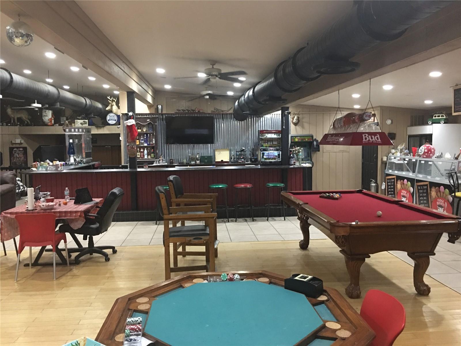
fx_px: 386
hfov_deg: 61.7
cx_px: 230
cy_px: 173
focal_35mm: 29
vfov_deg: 48.2
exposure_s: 1/4
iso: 80
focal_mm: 4.15
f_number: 2.2
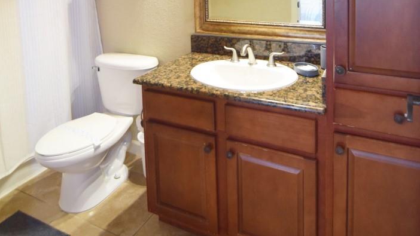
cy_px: -14
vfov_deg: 35.3
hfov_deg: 66.1
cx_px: 205
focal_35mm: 29
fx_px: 323
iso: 900
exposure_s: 1/60
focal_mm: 12
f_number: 2.8
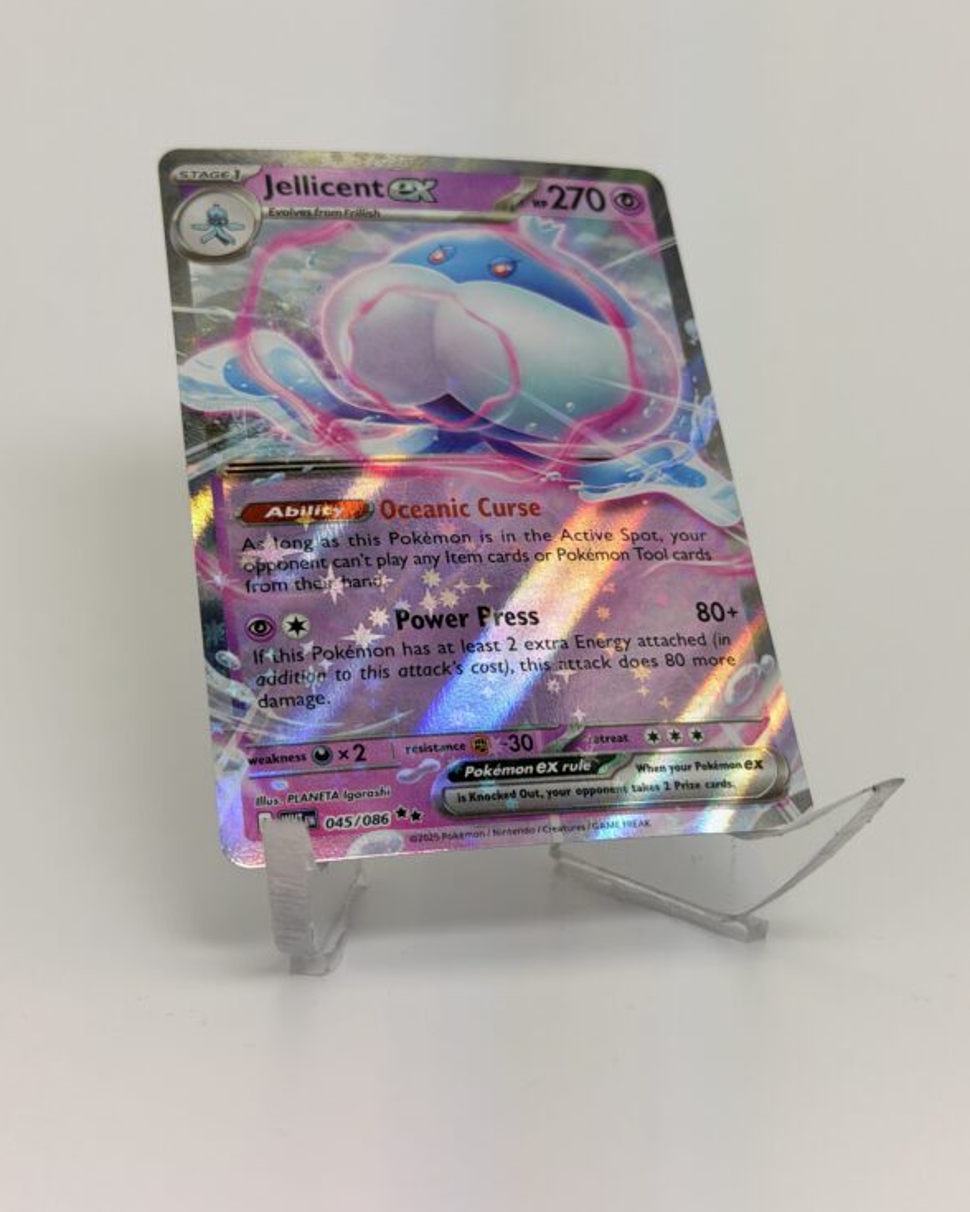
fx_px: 1830
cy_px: 561
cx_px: 487
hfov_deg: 29.7
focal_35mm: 51
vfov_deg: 36.6
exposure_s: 1/975
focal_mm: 6.76
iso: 64
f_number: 1.78
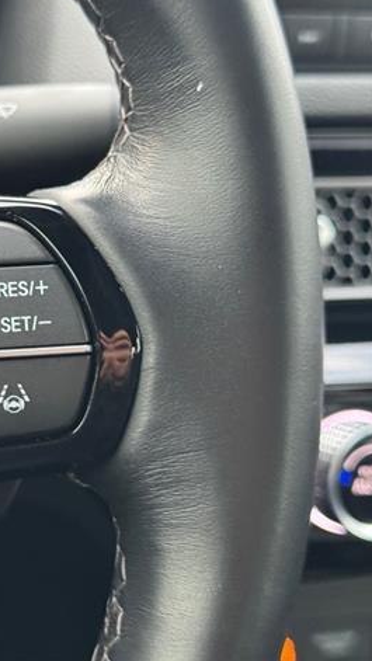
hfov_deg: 16.3
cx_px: -74
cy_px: 326
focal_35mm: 71
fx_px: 1245
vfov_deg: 29.7
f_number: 1.78
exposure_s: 1/59
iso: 250
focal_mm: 6.76
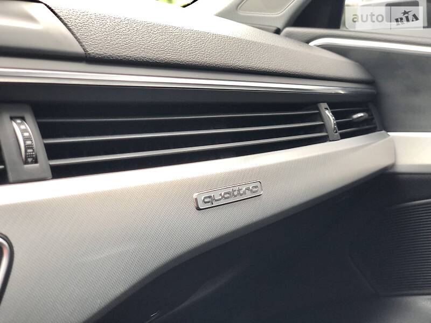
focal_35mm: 52
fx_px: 647
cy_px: 162
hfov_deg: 36.8
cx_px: 216
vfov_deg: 28.0
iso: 64
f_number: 2.4
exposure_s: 1/60
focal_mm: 6
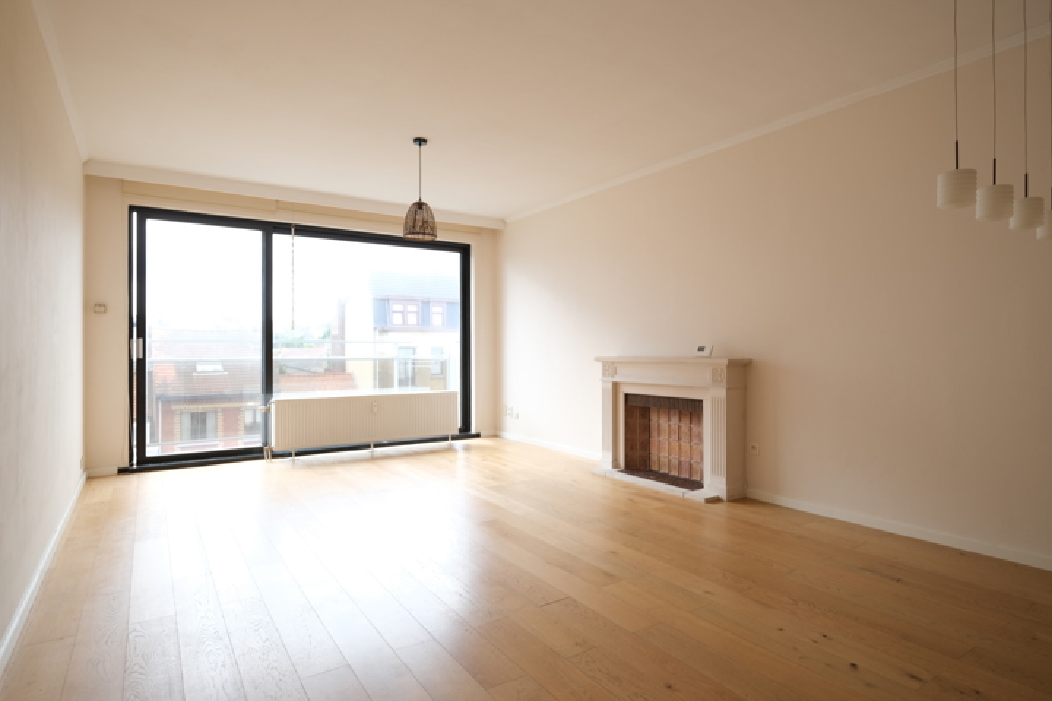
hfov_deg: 86.9
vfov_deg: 64.6
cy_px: 350
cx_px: 526
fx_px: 555
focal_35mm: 19
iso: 160
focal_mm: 12.6
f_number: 4
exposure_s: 1/60
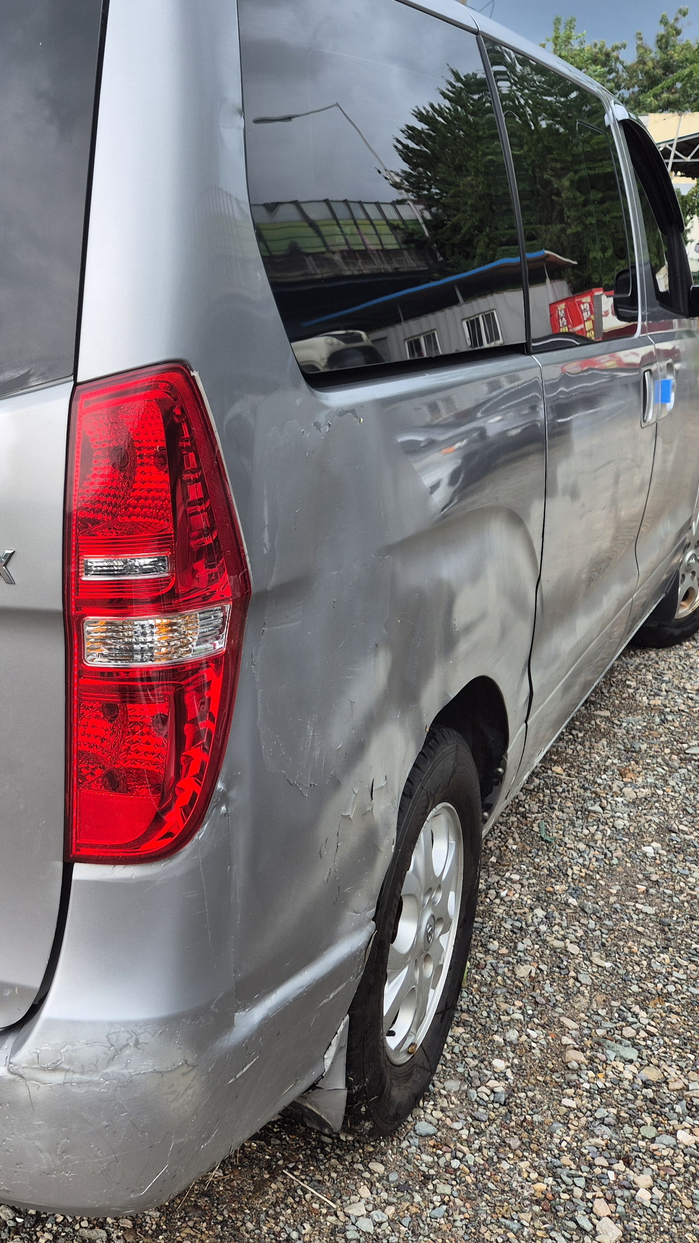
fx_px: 1252
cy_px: 552
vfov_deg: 52.7
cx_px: 36
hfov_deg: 29.5
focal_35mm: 38
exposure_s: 1/321
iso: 25
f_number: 1.8
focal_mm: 5.4
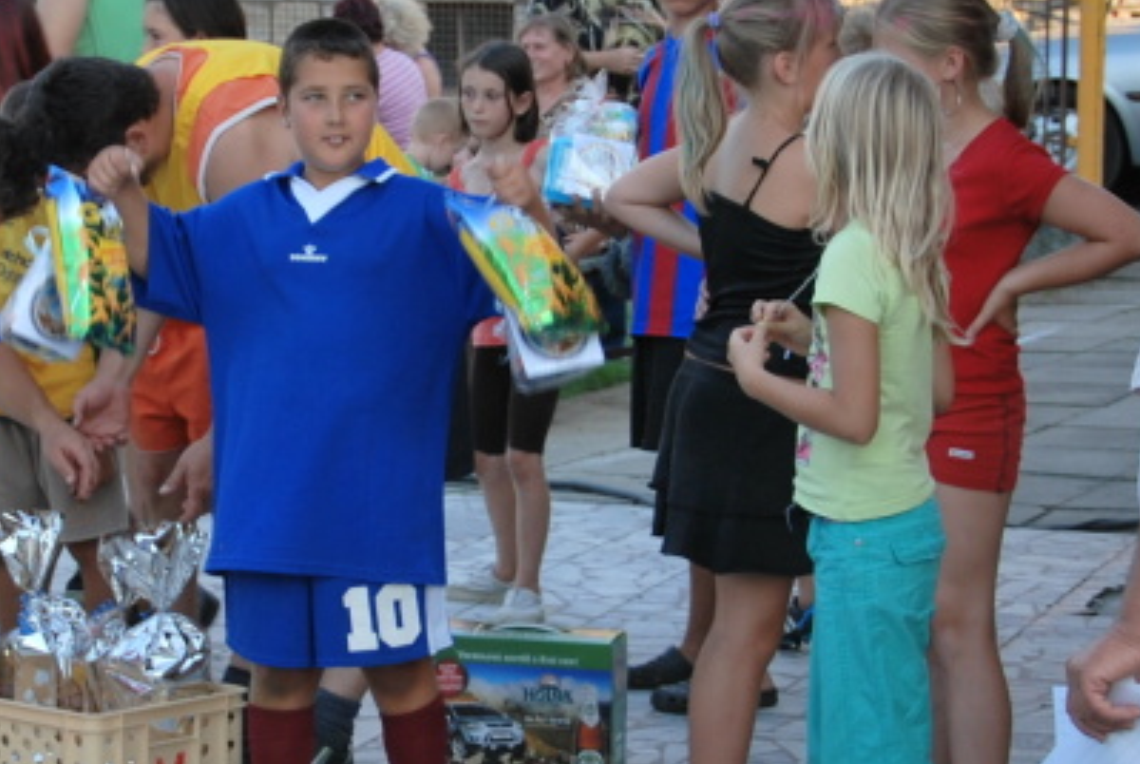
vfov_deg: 9.6
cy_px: 388
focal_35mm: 144
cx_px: 399
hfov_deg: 14.2
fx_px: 4567
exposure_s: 1/125
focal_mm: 32
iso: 100
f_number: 4.5
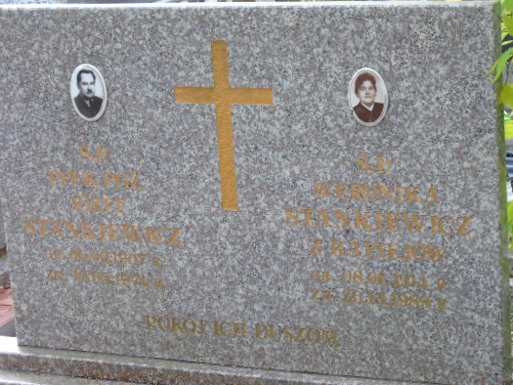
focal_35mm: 100
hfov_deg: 19.6
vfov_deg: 14.8
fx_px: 1482
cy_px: 182
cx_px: 292
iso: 320
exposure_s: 1/30
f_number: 4.1
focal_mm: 15
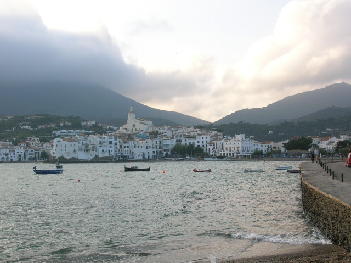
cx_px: 176
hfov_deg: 41.3
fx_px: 466
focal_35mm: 46
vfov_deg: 31.5
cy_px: 132
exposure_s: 1/177
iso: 71
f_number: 5.4
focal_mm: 7.7
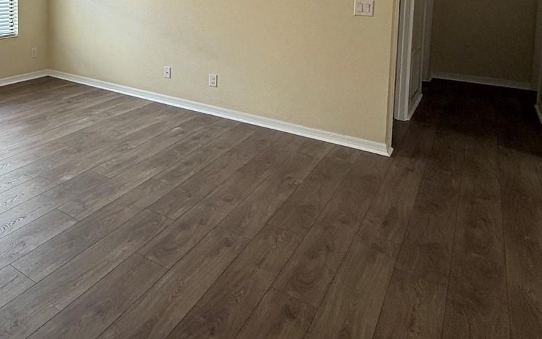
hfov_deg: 56.4
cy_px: 3
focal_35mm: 30
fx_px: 443
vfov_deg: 37.6
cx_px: 79
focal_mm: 2.22
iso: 64
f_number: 2.2
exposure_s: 1/124
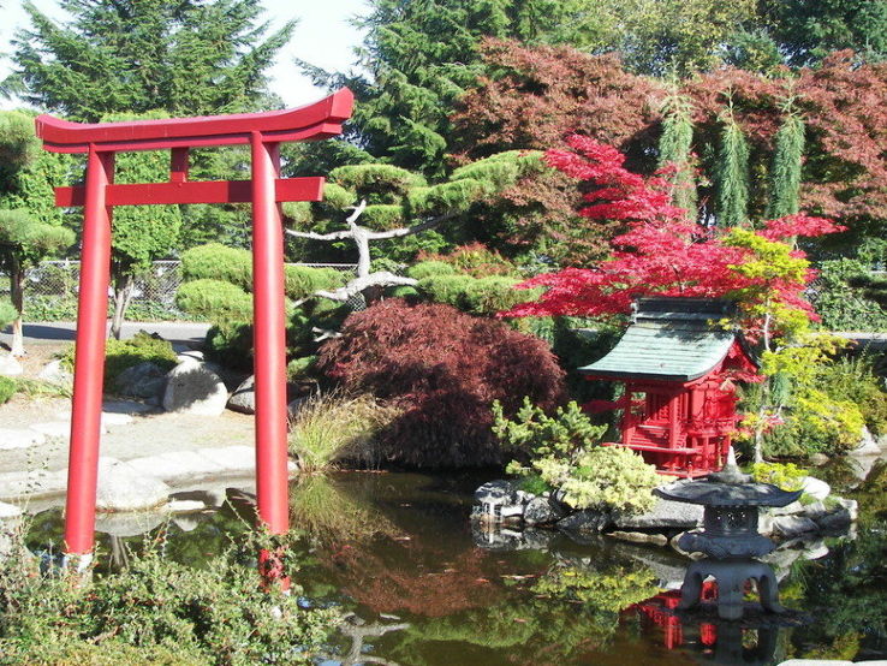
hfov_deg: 29.0
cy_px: 333
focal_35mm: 67
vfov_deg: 21.9
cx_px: 444
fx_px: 1717
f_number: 2.8
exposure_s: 1/250
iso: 50
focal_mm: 11.2
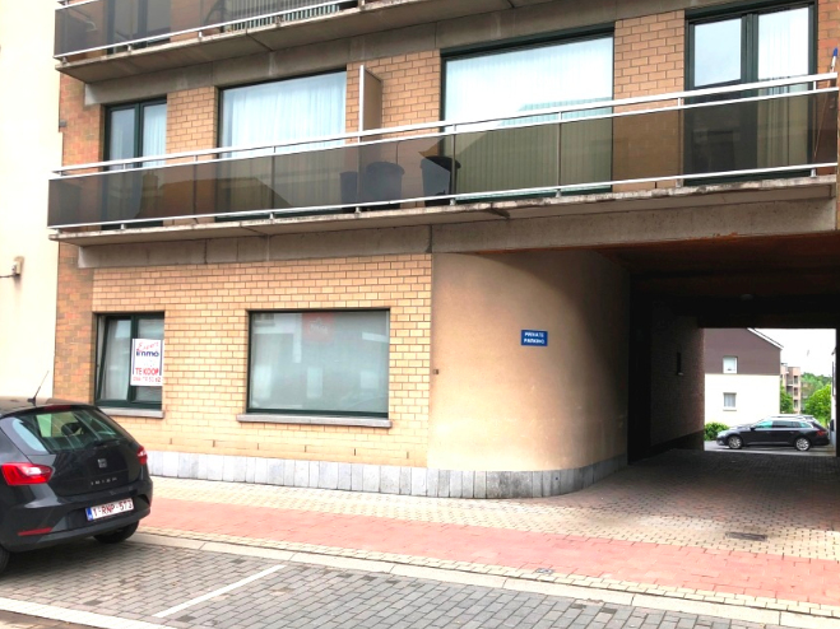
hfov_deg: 53.9
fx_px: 825
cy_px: 358
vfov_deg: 41.7
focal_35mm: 34
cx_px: 437
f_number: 1.8
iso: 20
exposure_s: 1/141
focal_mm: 4
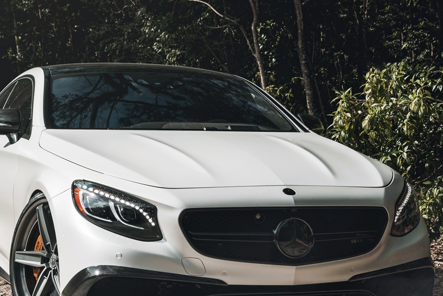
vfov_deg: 13.6
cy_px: 127
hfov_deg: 20.1
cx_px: 296
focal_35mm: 101
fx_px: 1243
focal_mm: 46
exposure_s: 1/200
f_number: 7.1
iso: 160
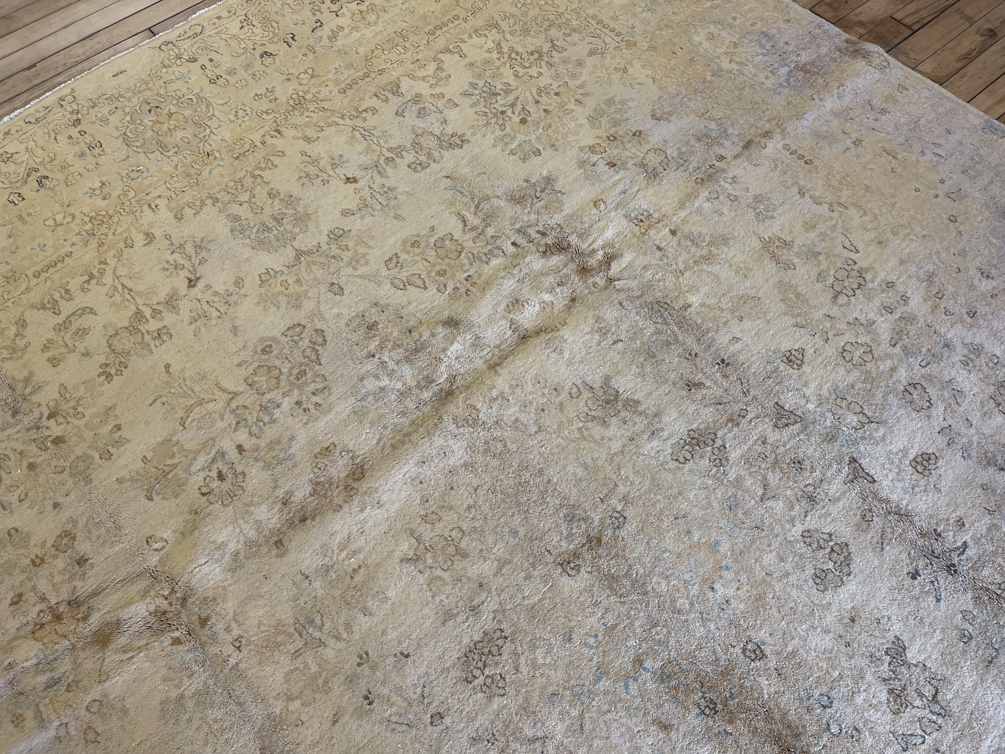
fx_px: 726
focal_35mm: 25
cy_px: 377
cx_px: 502
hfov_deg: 69.4
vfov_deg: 54.9
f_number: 1.6
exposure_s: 1/120
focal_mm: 5.1
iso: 125
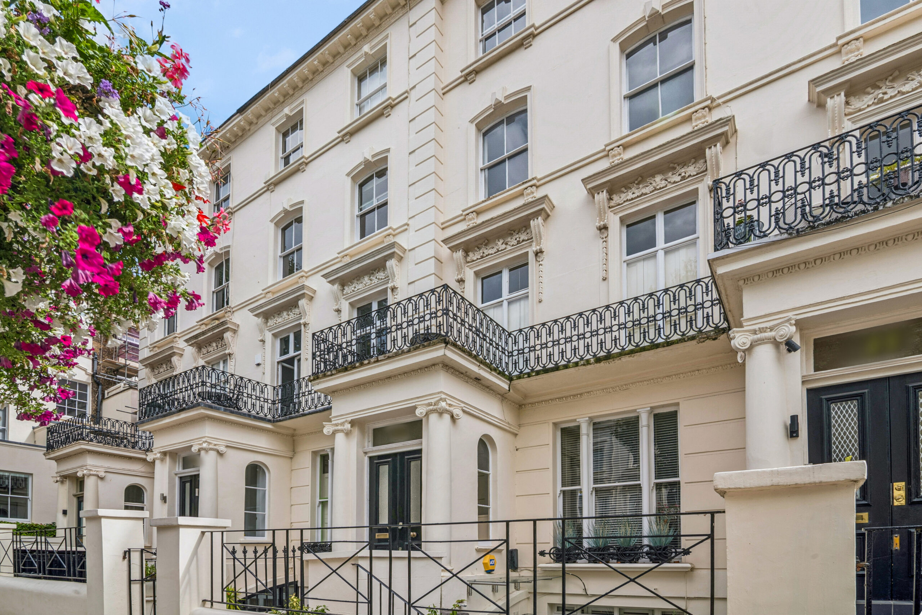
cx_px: 461
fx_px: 410
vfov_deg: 73.8
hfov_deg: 96.7
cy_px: 308
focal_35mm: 16
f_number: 16
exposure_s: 1/30
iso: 200
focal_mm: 16
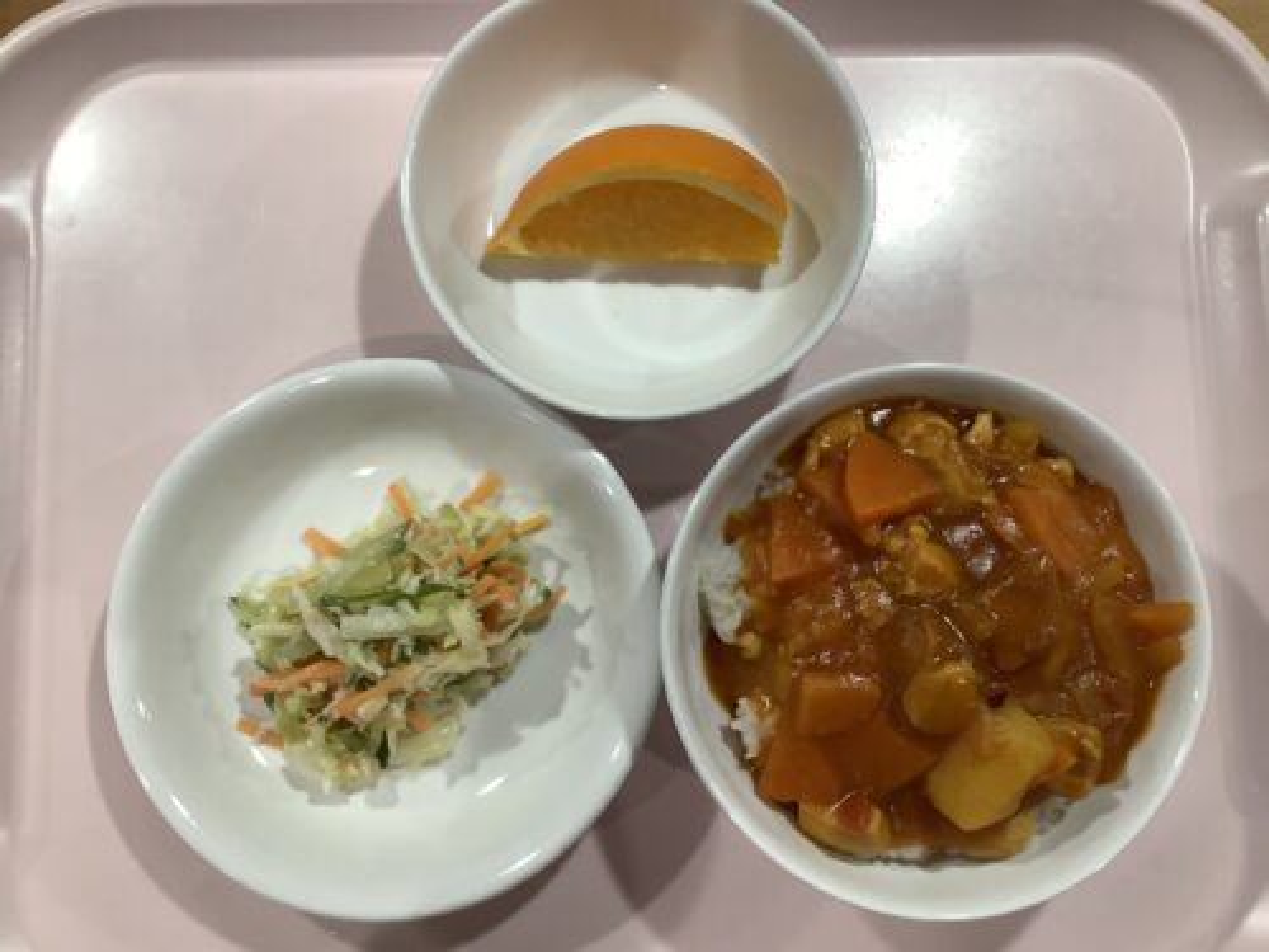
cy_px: 476
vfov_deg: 45.4
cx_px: 634
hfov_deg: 58.4
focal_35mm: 31
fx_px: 1136
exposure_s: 1/60
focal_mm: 3.3
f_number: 2.4
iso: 80
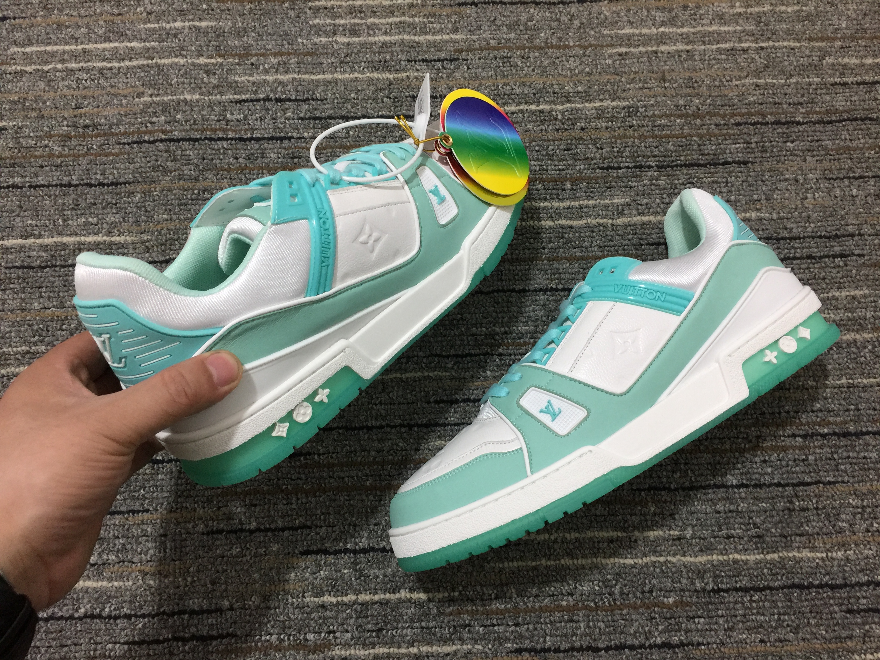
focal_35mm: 29
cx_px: 440
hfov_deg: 61.7
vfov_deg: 48.2
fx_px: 737
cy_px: 330
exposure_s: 1/33
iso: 64
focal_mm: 4.15
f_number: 2.2
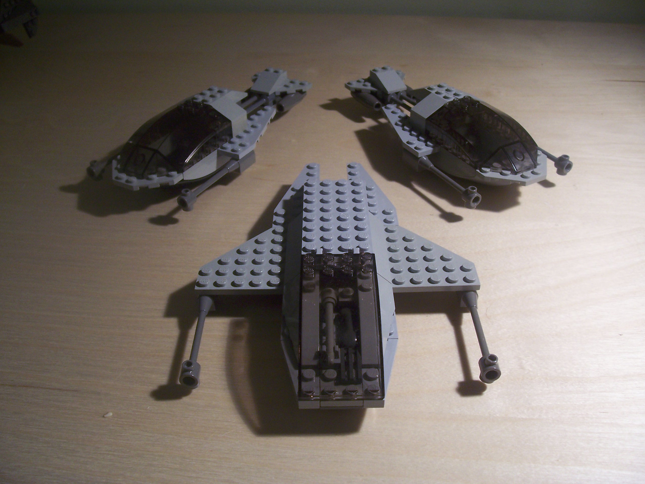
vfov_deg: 41.8
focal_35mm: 34
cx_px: 322
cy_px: 242
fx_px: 634
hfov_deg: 54.0
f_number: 2.7
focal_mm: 5.6
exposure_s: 1/30
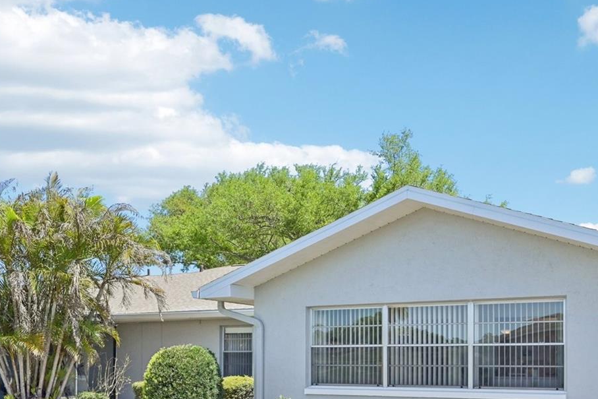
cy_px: 334
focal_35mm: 37
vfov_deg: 34.5
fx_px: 614
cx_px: 391
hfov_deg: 51.1
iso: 400
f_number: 8
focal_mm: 21
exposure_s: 1/800
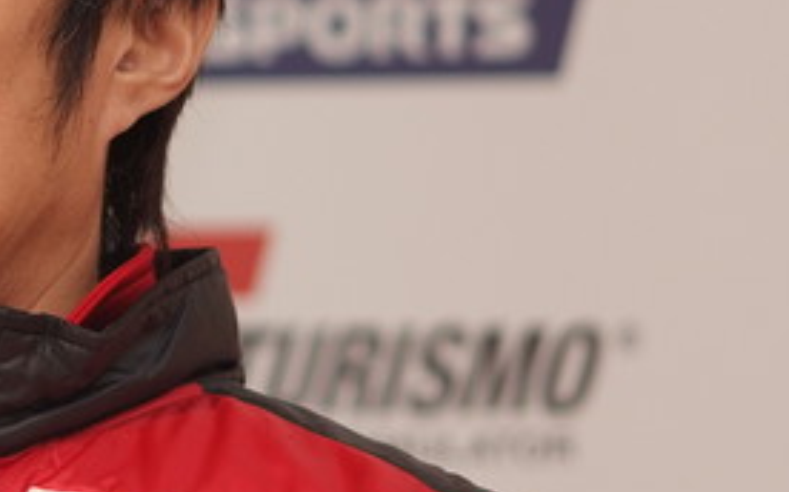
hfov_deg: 2.9
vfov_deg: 1.8
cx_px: -169
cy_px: 100
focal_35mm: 718
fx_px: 15426
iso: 400
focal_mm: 180
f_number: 2.8
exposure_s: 1/125
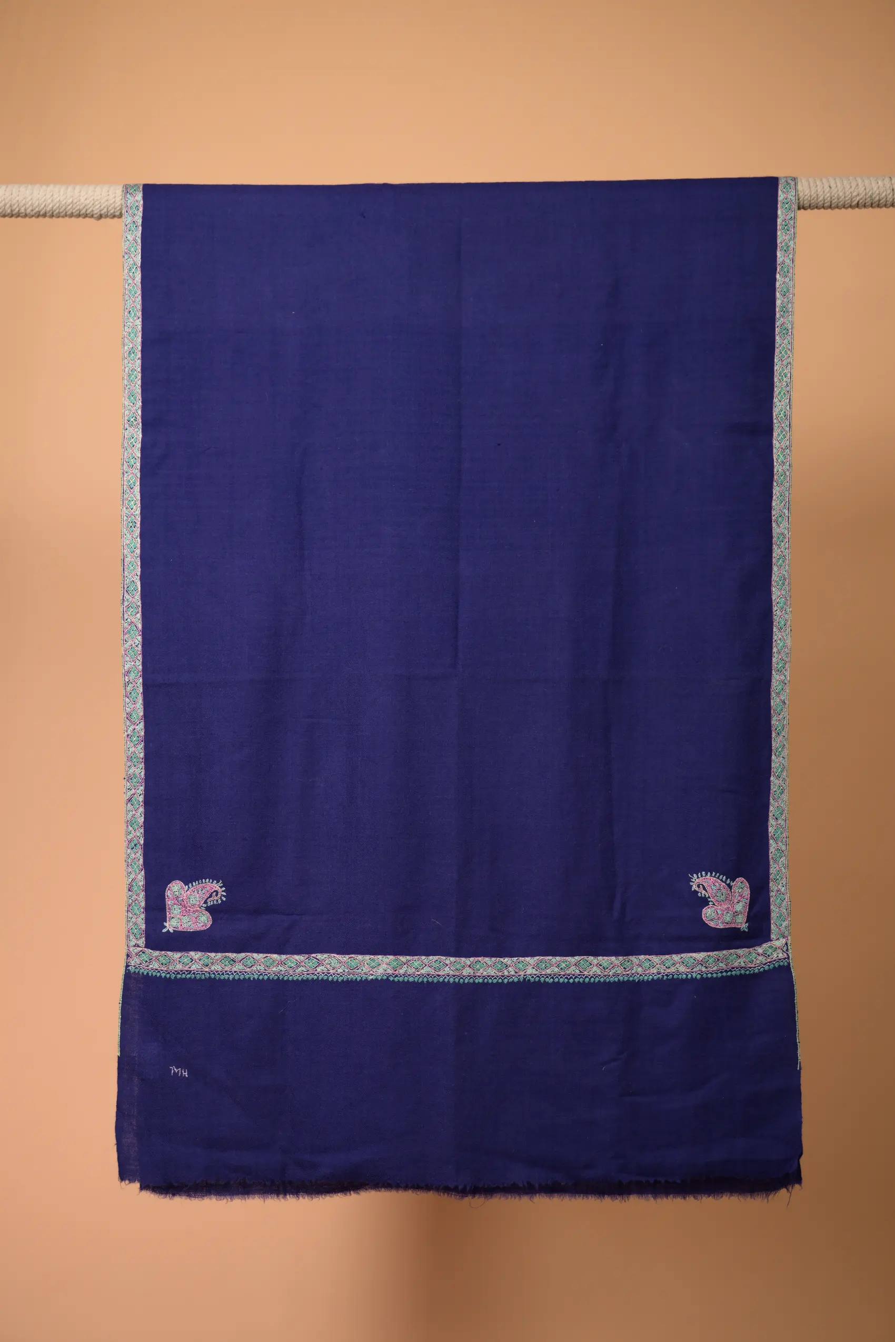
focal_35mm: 52
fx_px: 1939
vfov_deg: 38.2
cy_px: 671
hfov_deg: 26.0
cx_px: 448
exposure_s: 1/320
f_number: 4
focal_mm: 52
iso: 200
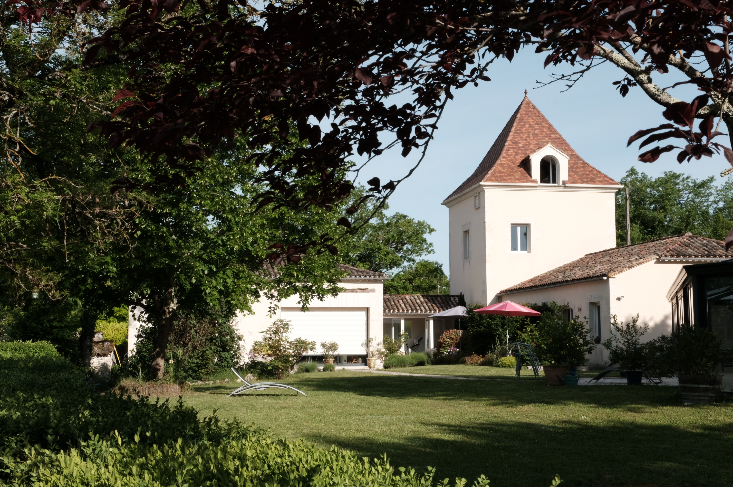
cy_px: 244
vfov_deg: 30.5
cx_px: 366
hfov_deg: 44.5
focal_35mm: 44
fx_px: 895
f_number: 22
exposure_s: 1/50
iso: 200
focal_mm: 29.2
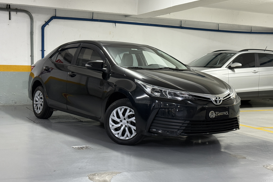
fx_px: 379
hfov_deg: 39.6
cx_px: 136
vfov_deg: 27.0
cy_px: 81
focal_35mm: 50
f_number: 1.78
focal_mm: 6.76
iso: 320
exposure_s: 1/40
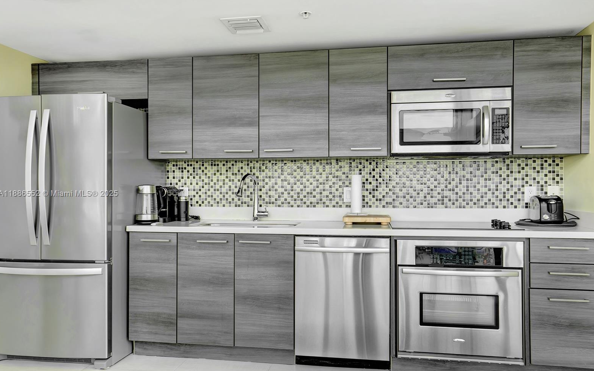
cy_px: 194
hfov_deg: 70.4
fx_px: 421
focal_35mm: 26
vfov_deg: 47.6
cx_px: 300
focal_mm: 25
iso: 400
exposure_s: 1/100
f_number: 8
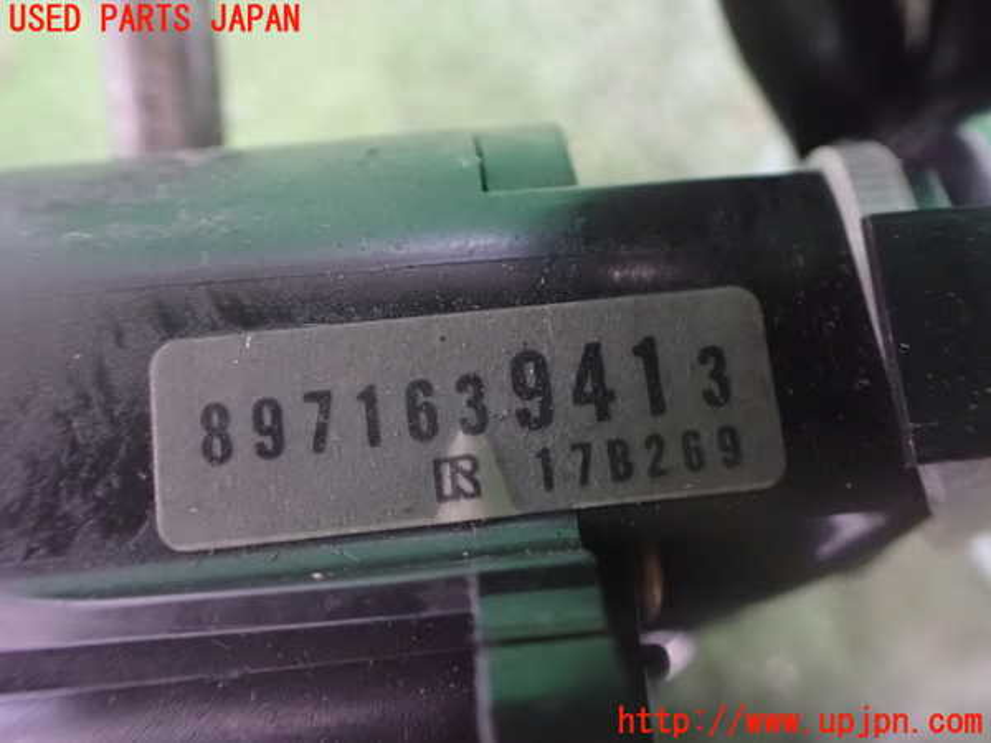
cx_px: 496
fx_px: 859
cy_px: 372
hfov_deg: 60.0
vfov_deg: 46.8
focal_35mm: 30
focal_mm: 5.4
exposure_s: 1/30
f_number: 2.3
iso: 1600
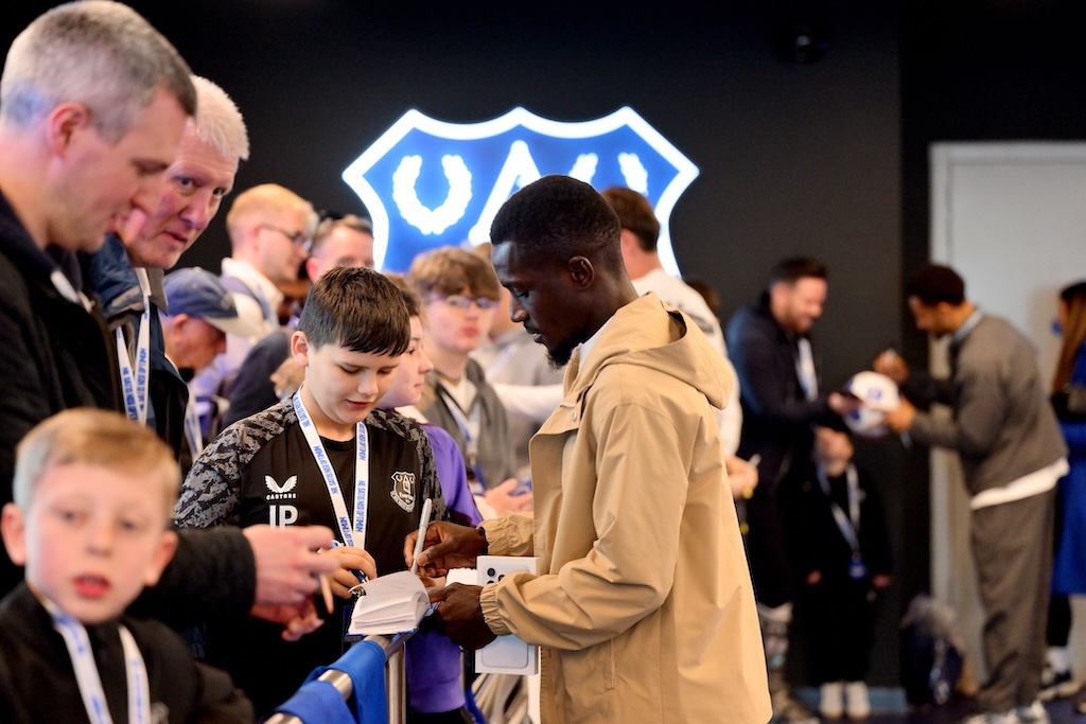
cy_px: 362
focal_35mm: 92
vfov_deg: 14.9
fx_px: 2776
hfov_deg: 22.1
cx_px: 543
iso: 4000
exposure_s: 1/320
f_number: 2.8
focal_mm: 92
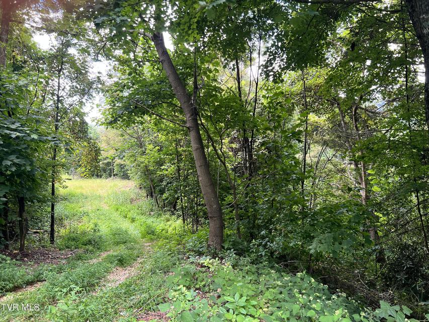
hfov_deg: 67.3
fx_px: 322
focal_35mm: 26
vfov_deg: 53.1
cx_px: 214
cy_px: 161
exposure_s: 1/127
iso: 64
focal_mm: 5.7
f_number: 1.5
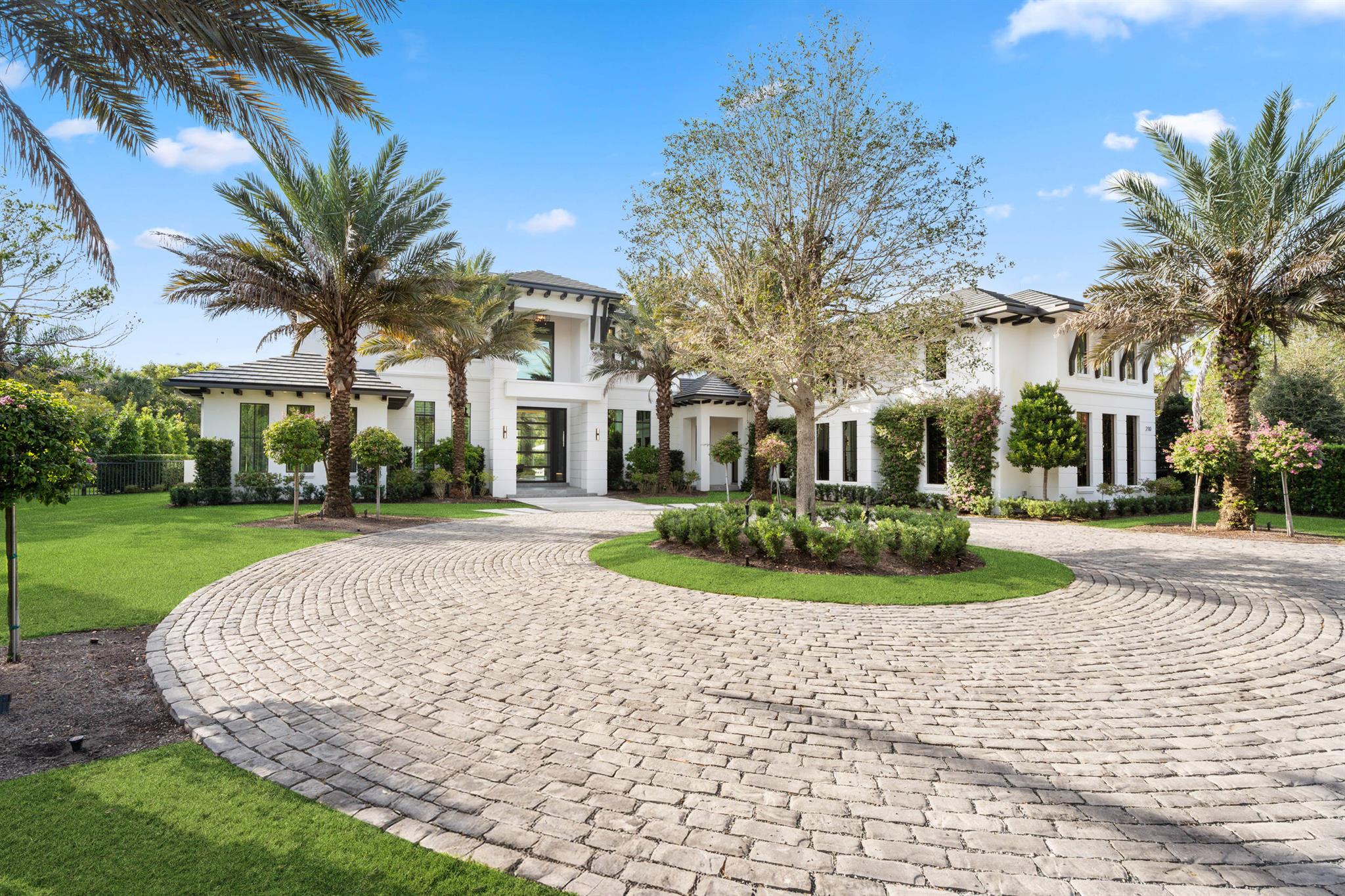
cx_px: 672
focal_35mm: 17
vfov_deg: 71.7
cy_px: 448
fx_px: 620
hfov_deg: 94.6
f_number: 9
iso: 250
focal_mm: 16.6
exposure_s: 1/60
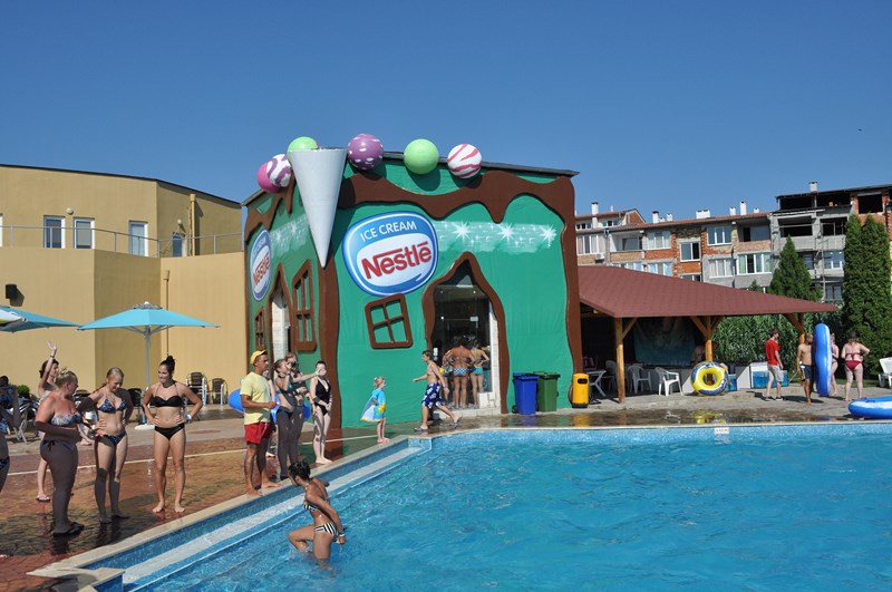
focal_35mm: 30
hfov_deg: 62.0
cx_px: 446
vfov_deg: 43.5
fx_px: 742
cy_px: 296
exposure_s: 1/1000
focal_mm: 20
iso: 500
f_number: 11
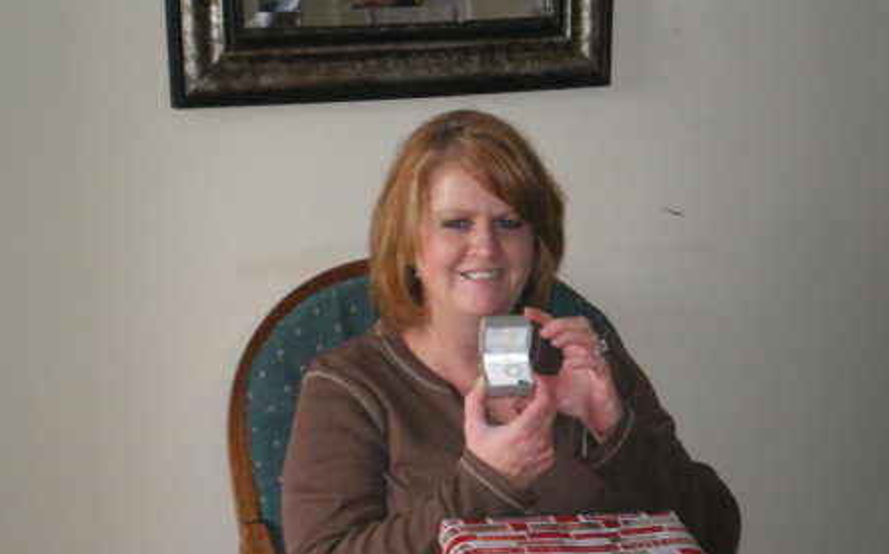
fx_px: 2107
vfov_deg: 15.0
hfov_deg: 23.8
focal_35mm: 87
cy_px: 333
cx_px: 447
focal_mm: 13.3
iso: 400
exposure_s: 1/50
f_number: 4.9
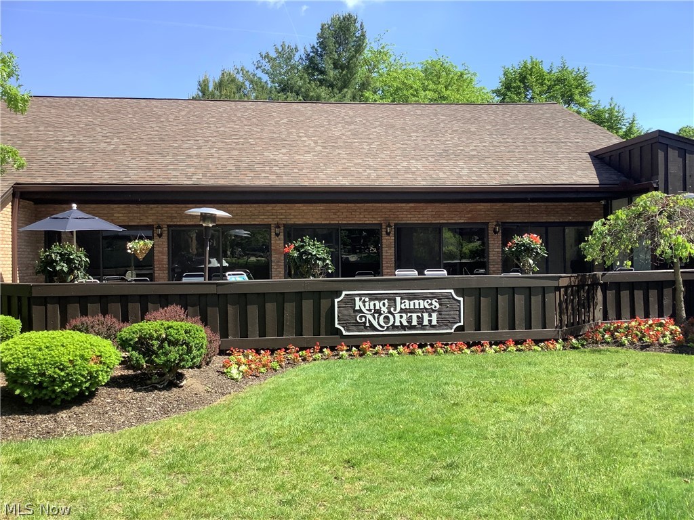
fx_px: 622
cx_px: 347
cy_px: 260
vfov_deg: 45.4
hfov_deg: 58.4
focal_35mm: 31
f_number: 2.4
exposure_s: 1/578
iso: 25
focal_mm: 3.3
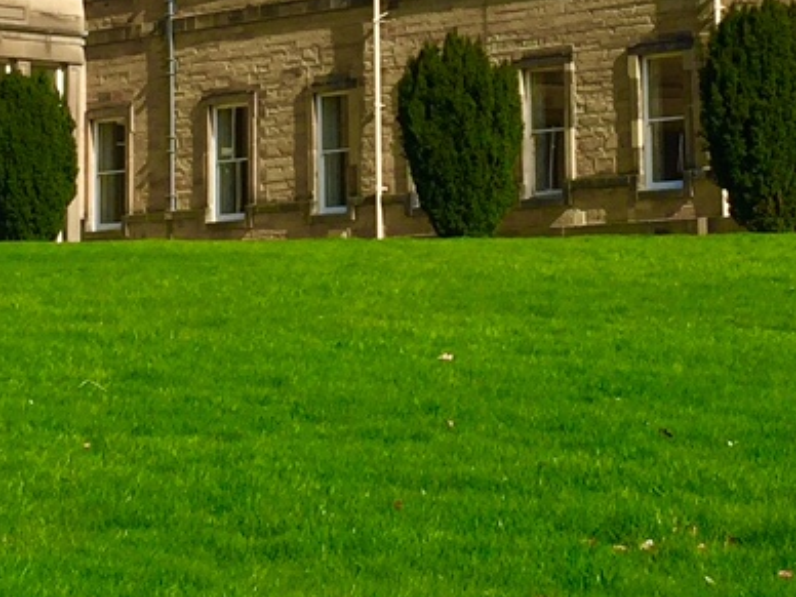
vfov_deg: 12.0
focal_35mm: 122
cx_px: 419
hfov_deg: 16.1
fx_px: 2805
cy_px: -53
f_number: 2.2
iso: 32
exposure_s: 1/1980
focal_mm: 4.15
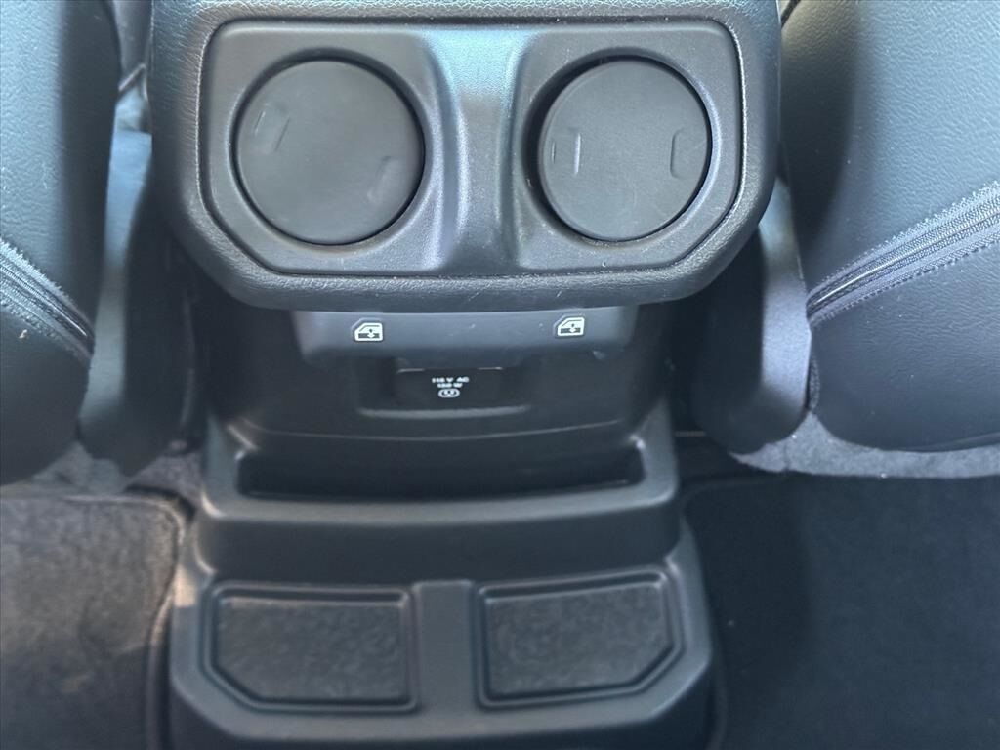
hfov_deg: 39.7
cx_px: 500
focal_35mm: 48
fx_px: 1387
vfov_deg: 30.3
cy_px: 375
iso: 640
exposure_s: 1/30
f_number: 1.78
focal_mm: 6.76
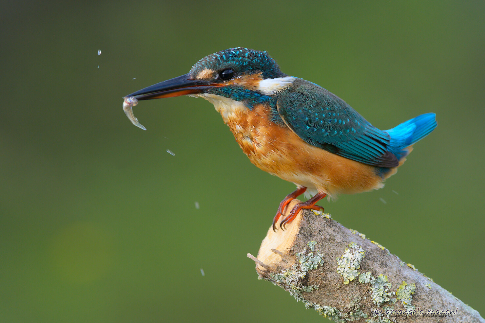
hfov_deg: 4.9
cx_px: 242
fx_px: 5655
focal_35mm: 420
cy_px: 162
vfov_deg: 3.3
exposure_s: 1/320
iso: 1100
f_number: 11
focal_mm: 420
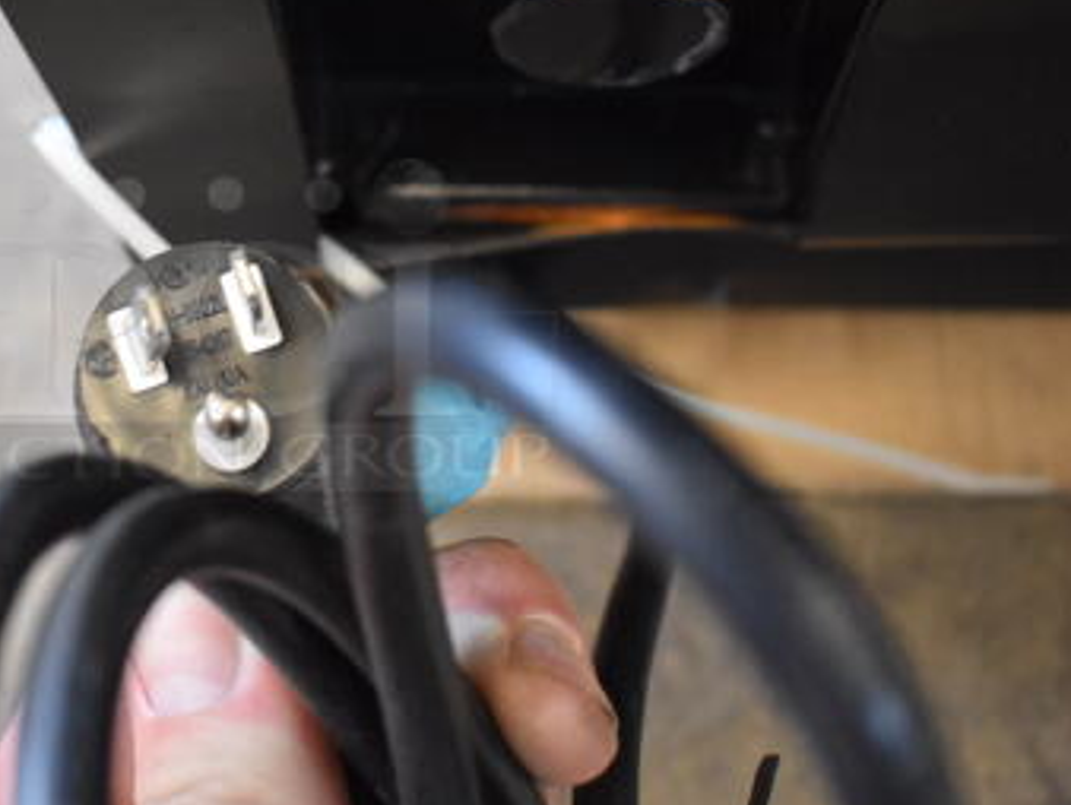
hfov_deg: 31.5
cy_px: 323
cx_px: 225
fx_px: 1854
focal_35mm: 60
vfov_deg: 24.5
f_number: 4
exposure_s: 1/60
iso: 2500
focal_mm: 23
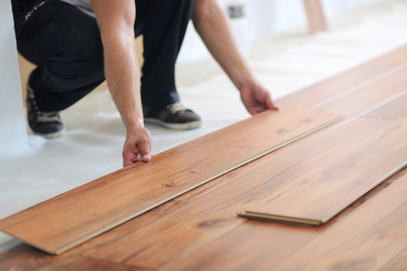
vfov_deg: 16.1
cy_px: 136
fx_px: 961
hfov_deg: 23.9
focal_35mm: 85
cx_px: 204
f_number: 2
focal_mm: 85
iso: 100
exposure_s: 1/160
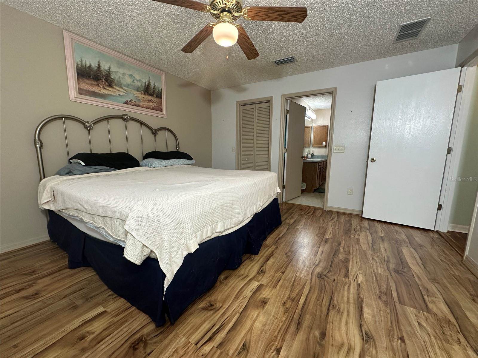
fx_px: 193
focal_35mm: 14
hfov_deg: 102.1
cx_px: 239
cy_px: 179
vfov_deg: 85.7
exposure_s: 1/120
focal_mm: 2.22
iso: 160
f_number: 2.2
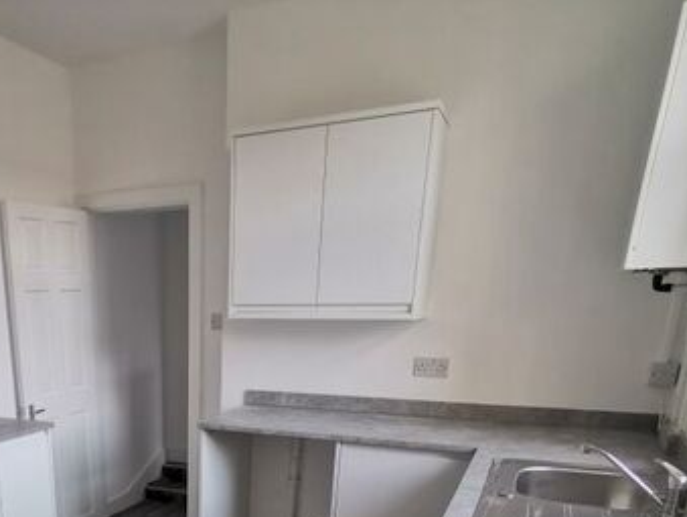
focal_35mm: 33
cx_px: 158
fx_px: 656
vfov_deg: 37.9
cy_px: 526
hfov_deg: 52.5
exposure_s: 1/50
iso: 200
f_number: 2.2
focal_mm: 2.35
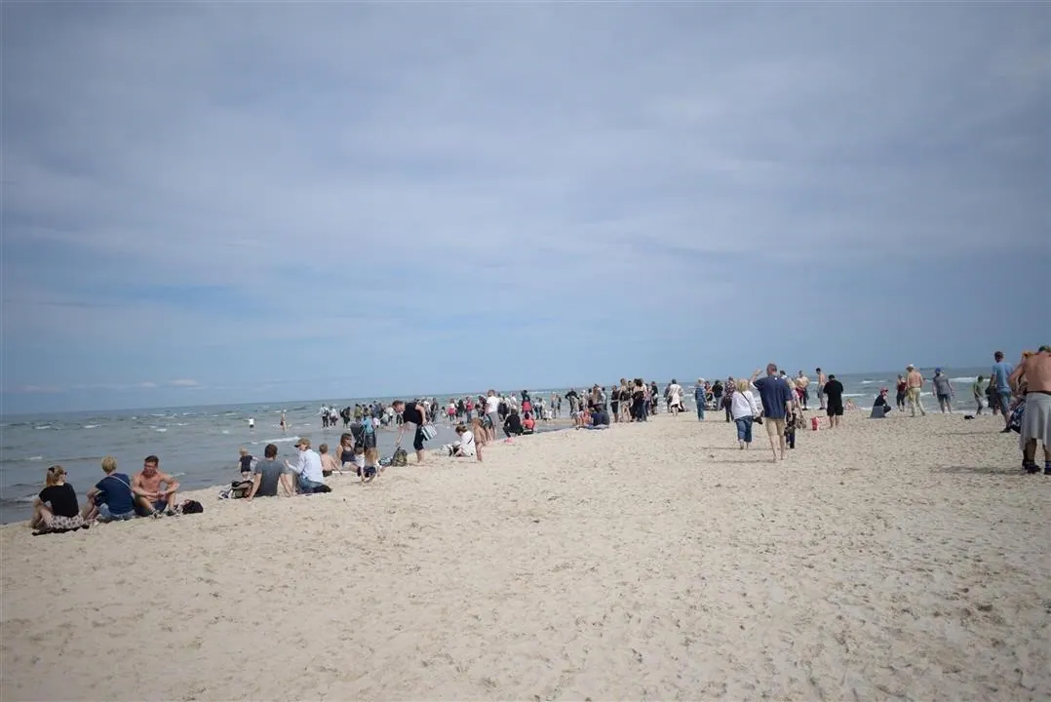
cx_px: 526
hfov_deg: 55.1
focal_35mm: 34
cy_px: 351
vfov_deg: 38.4
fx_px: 1008
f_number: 3.8
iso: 200
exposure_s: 1/4000
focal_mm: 23
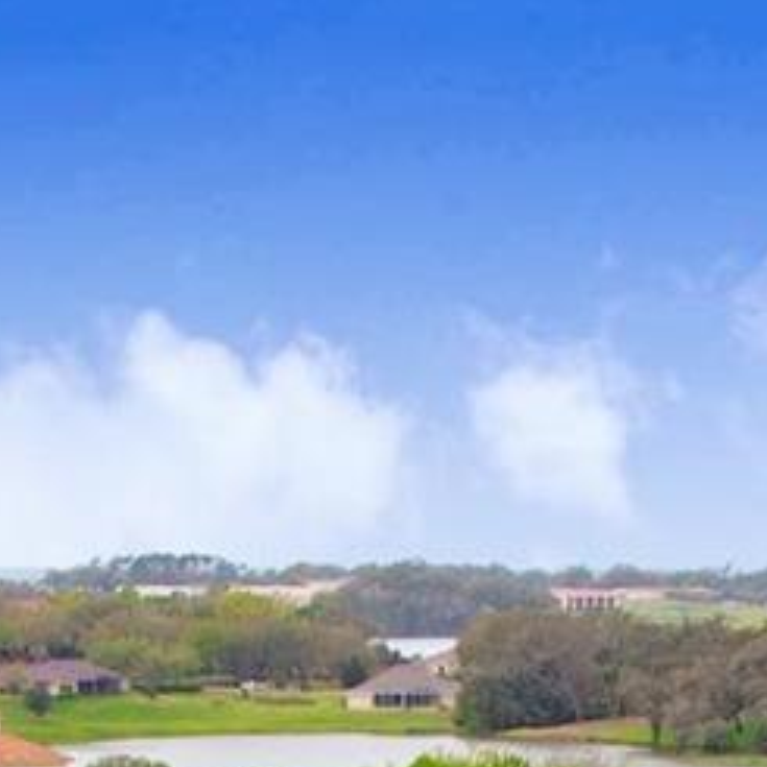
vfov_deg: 12.6
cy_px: 1534
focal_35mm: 122
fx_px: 3058
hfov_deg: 14.3
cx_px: 376
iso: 200
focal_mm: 8.38
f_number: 2.8
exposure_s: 1/640
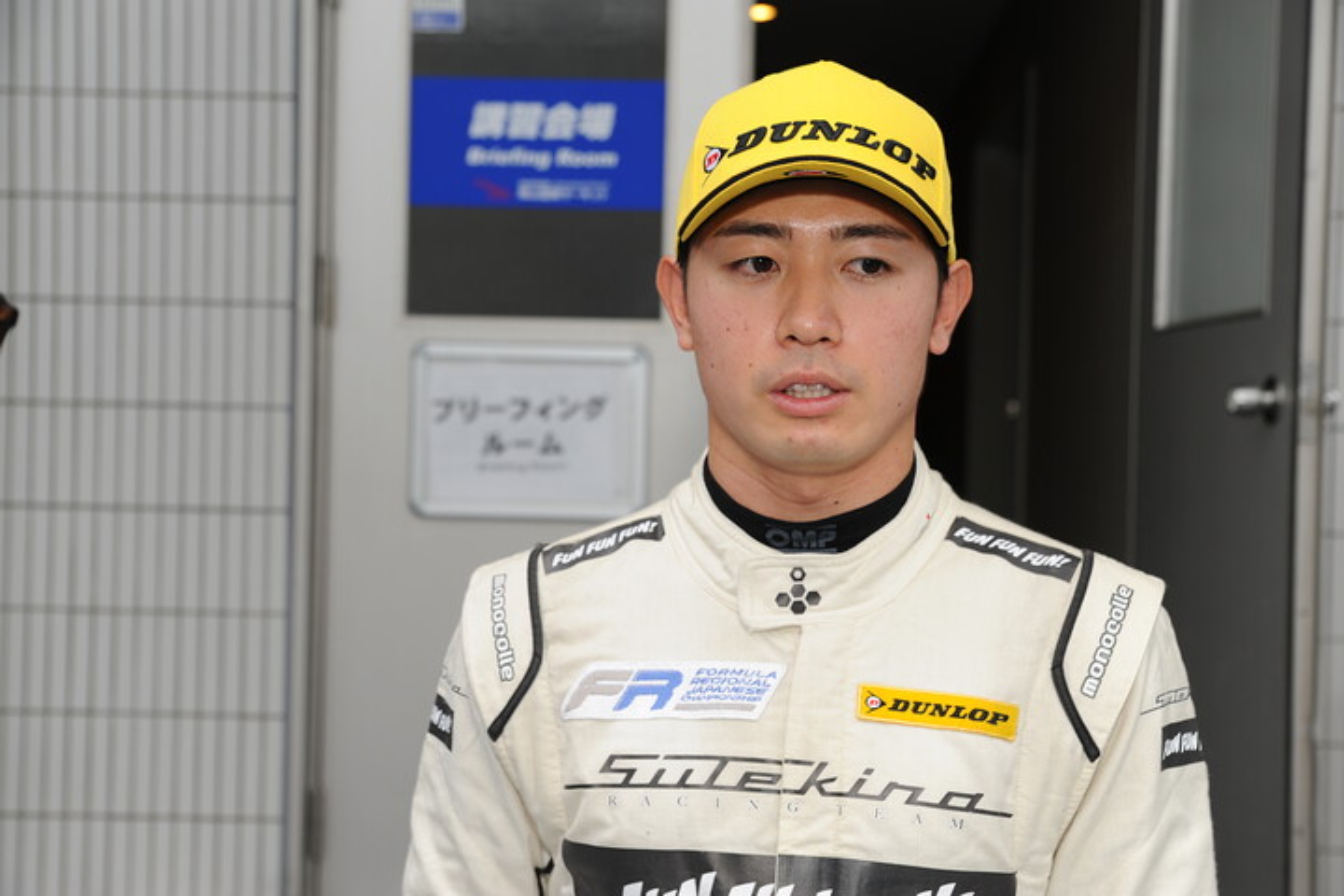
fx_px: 2091
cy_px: 448
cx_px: 672
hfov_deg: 35.6
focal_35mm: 56
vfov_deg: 24.2
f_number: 5.6
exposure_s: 1/125
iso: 200
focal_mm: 56
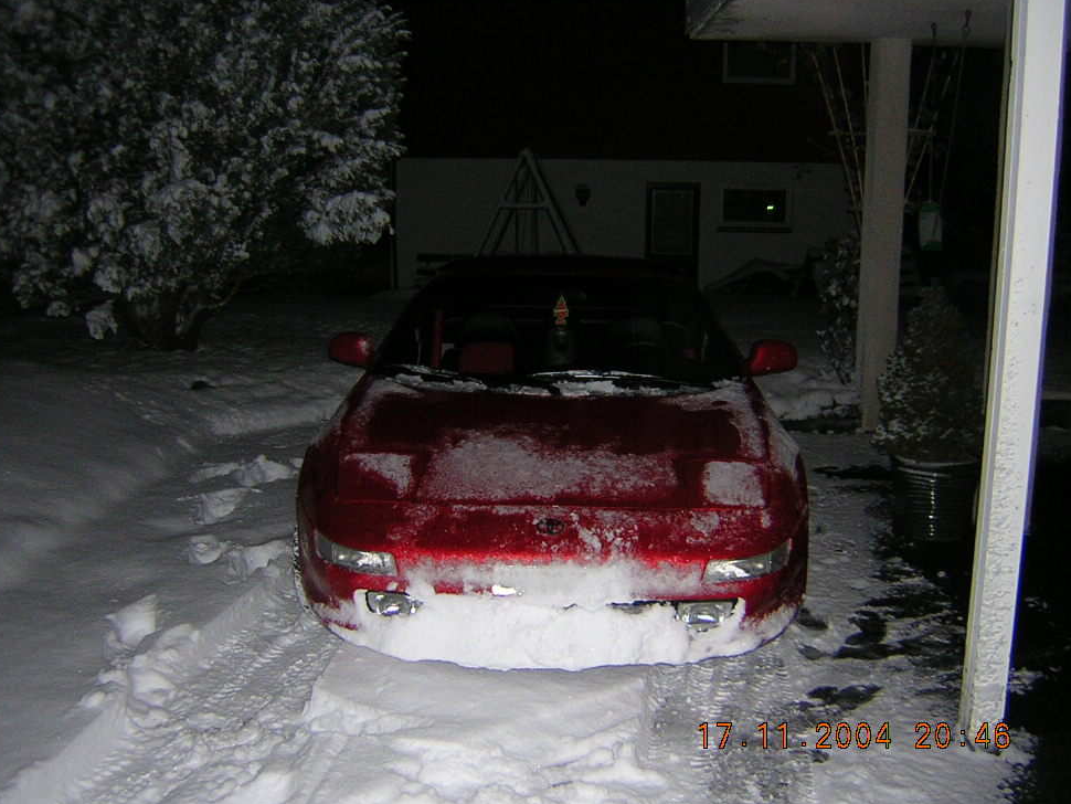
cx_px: 533
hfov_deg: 49.0
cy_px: 401
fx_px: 1176
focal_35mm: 38
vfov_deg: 37.7
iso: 315
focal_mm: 4.7
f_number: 2.6
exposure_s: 1/60.1
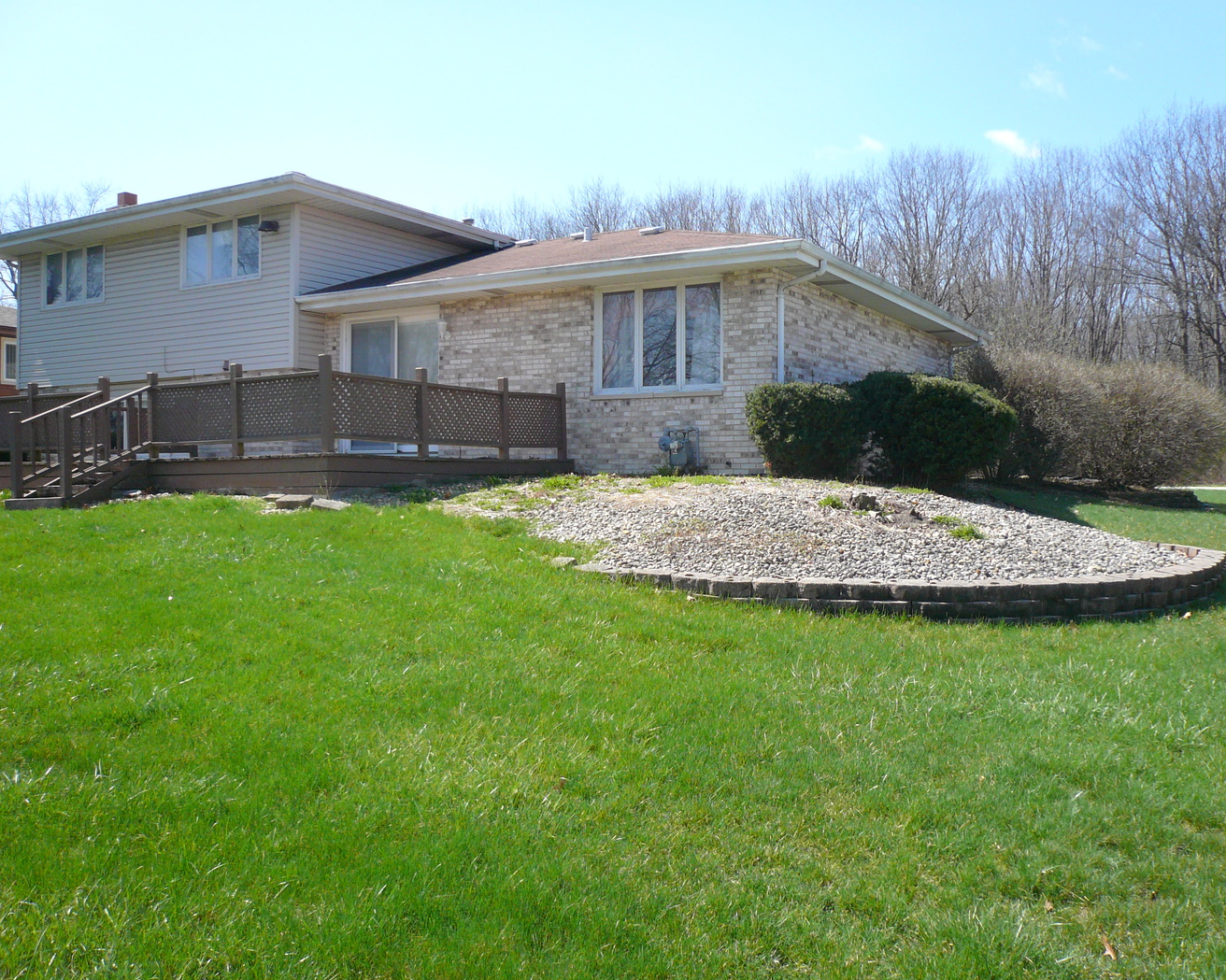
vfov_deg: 48.5
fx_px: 1088
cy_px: 481
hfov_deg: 58.8
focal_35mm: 30
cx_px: 625
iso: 100
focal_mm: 4.6
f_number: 2.8
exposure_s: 1/800
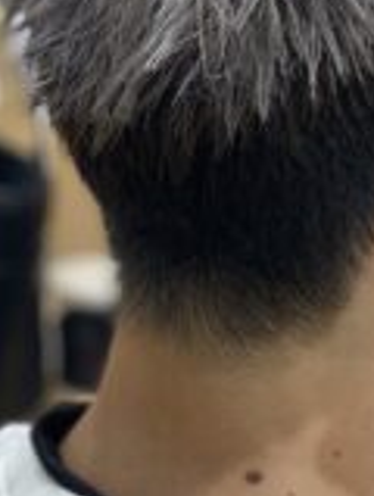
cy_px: 59
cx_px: 424
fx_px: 2109
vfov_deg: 13.3
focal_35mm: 147
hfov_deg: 10.0
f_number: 2
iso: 125
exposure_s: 1/33
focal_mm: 6
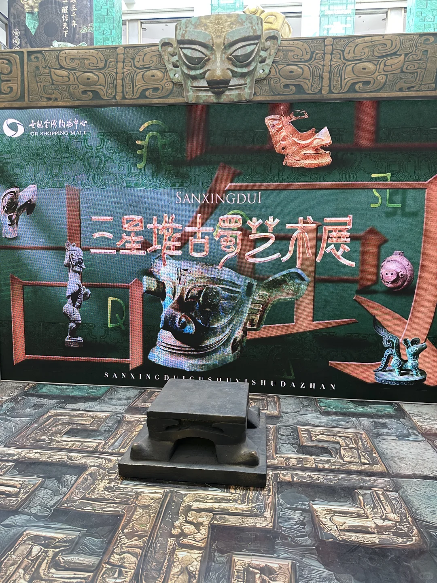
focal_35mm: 24
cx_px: 218
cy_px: 292
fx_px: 404
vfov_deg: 71.6
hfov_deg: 56.8
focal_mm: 6.86
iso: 320
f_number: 1.78
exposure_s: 1/60
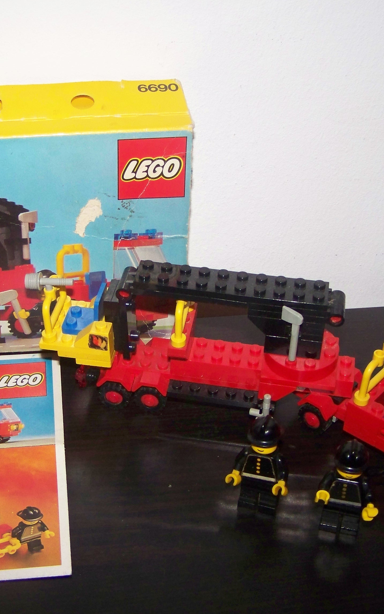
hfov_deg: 23.9
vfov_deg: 37.5
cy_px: 306
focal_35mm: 54
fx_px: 904
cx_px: 133
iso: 200
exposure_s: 1/30
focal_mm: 6.3
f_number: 2.8
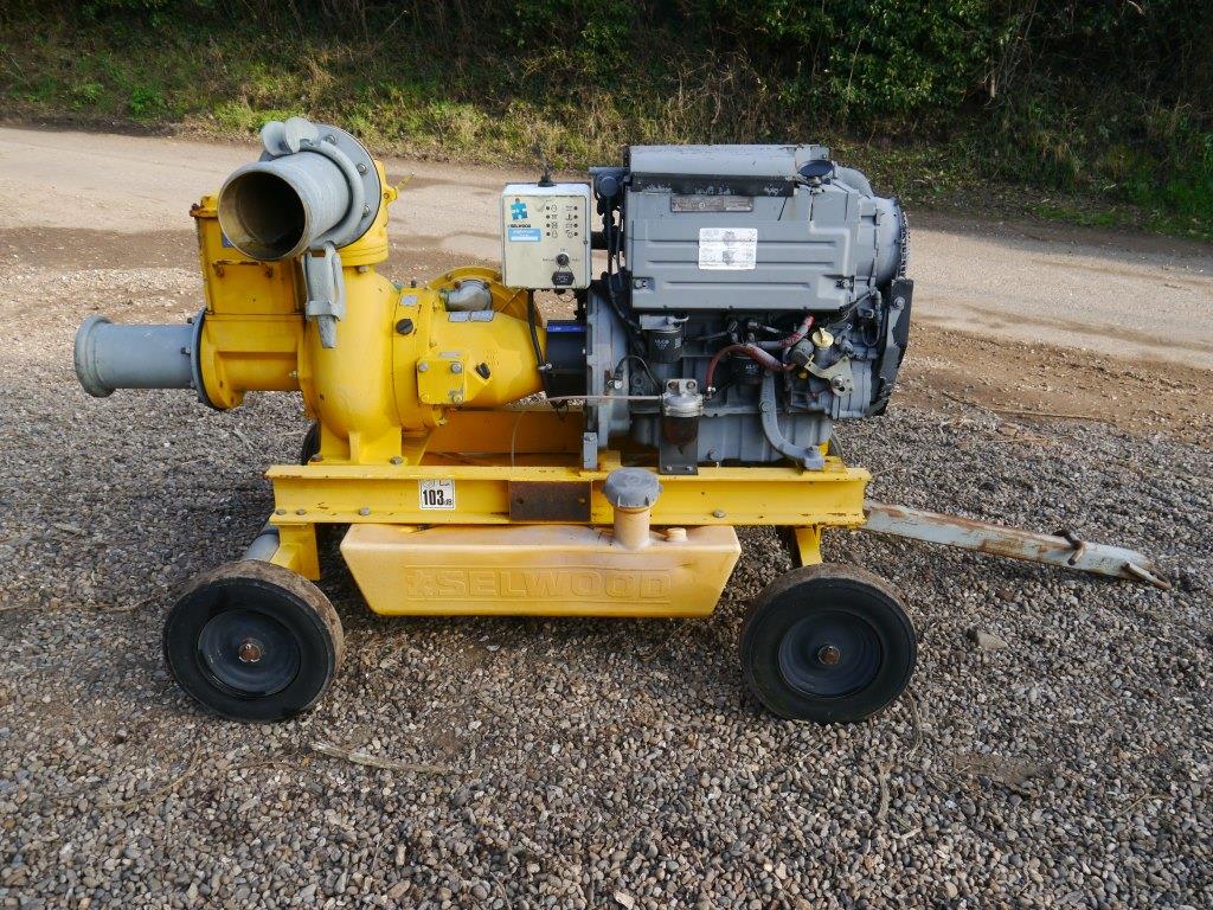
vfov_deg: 46.8
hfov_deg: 60.0
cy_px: 455
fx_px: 1051
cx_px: 606
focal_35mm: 30
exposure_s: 1/250
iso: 160
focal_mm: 15
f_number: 5
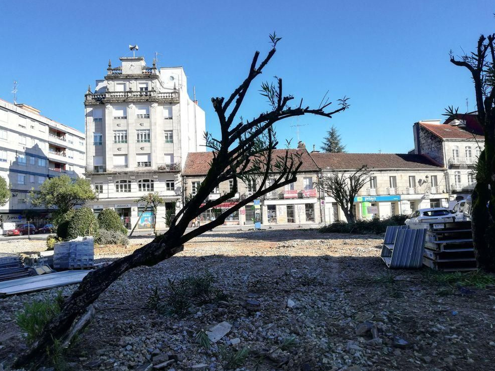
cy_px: 180
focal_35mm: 28
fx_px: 400
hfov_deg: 63.4
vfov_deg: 49.7
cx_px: 245
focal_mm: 3.81
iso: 50
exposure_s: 1/803
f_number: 2.2
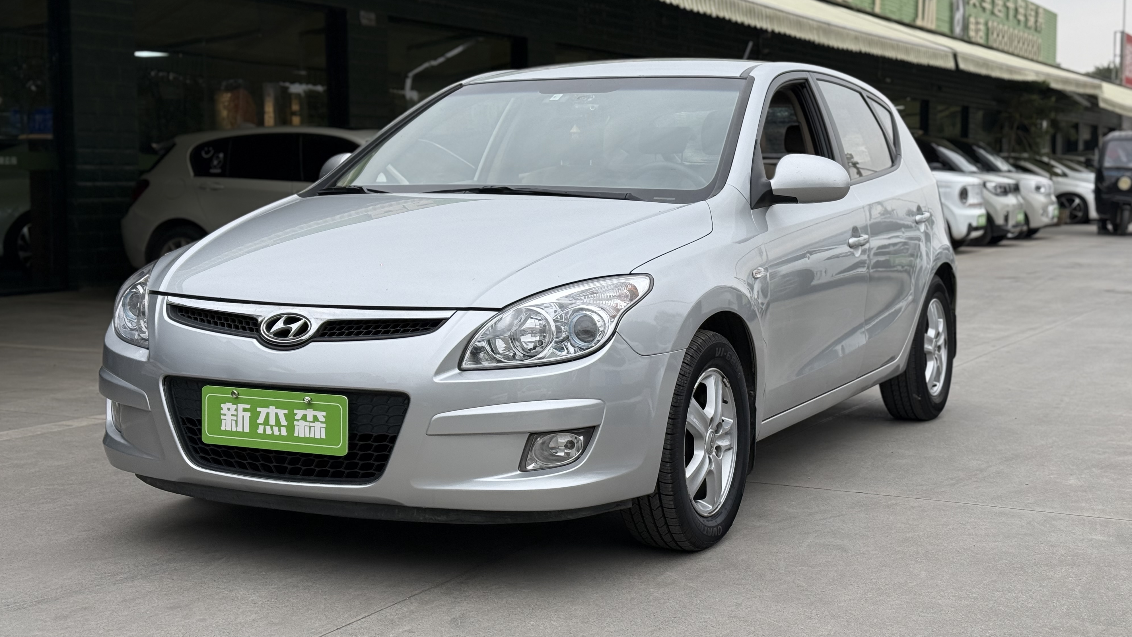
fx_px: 1591
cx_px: 560
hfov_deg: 39.2
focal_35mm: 53
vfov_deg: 22.6
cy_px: 292
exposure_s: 1/1715
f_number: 1.78
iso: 64
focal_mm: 6.76
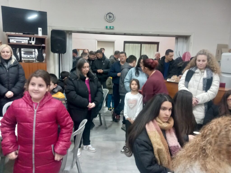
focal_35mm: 27
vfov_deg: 51.4
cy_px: 86
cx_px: 116
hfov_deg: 65.3
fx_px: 180
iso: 640
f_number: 1.8
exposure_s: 1/20
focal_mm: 4
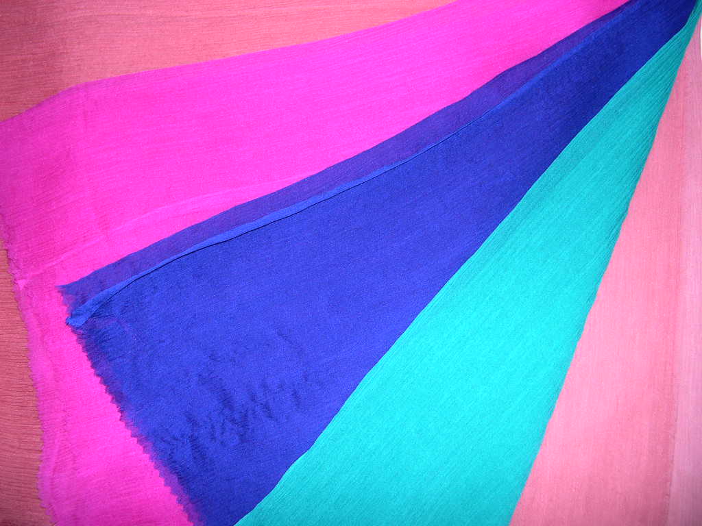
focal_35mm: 38
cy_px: 263
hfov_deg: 49.0
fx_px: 771
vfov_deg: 37.7
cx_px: 351
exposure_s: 1/60
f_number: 2.8
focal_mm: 8
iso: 100
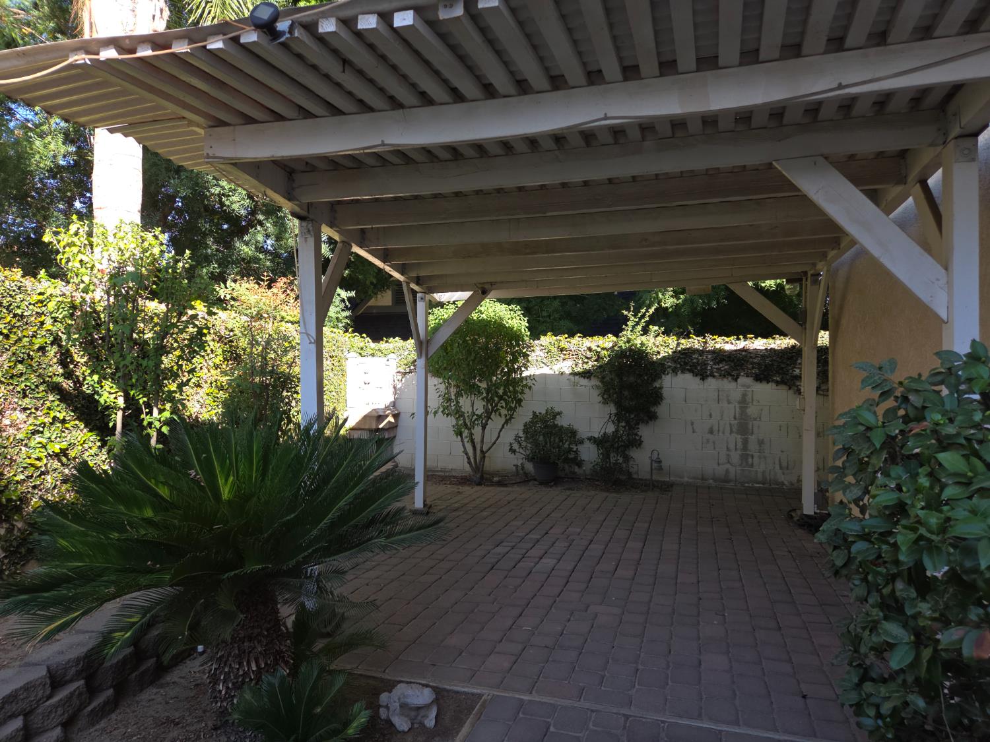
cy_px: 371
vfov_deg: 58.9
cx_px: 495
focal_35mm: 23
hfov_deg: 73.9
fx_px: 658
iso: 25
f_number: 1.8
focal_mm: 5.4
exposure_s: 1/241
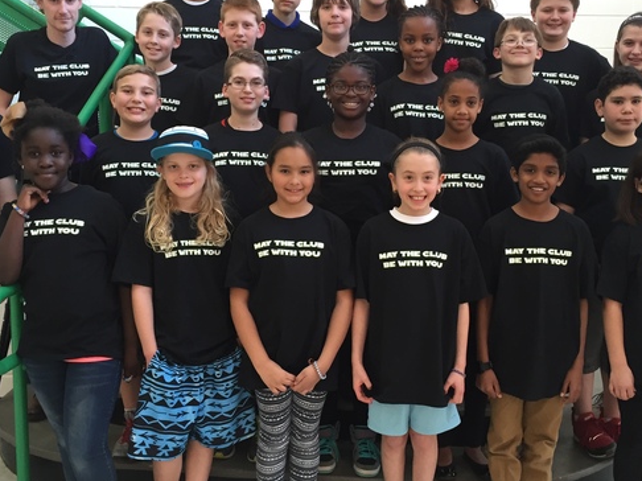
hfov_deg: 43.9
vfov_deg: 33.5
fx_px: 797
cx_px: 325
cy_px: 210
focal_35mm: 43
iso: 80
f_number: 2.2
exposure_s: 1/30
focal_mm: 4.15
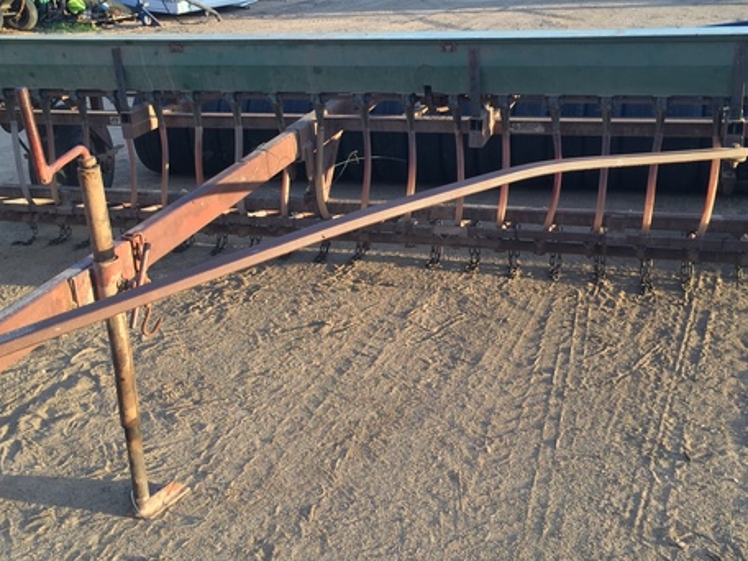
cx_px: 356
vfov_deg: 34.3
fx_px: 908
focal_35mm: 42
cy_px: 262
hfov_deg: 44.8
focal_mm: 4.15
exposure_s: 1/134
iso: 32
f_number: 2.2
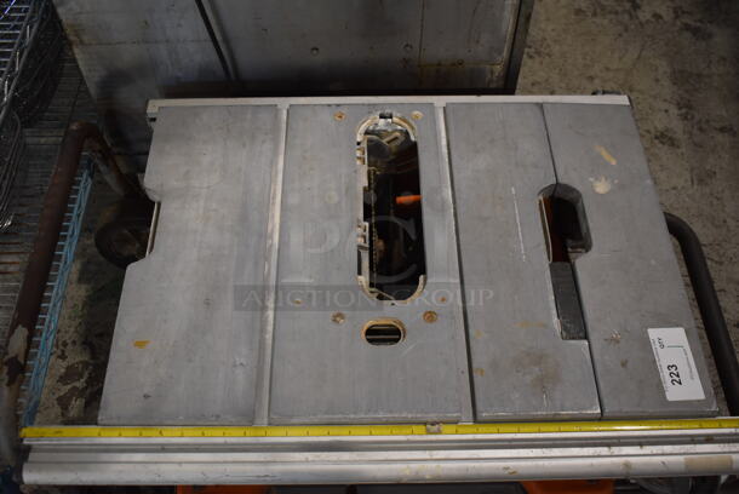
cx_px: 370
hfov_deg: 53.1
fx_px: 740
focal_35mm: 36
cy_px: 247
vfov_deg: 37.0
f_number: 3.8
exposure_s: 1/125
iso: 900
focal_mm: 24
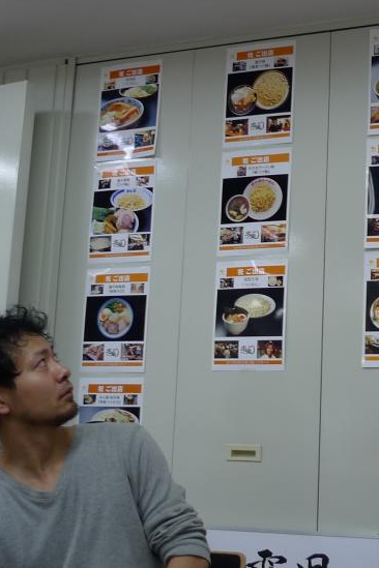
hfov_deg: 24.9
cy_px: 288
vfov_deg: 37.5
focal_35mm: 53
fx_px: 837
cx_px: 329
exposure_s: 1/60
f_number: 2
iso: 80
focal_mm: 5.1
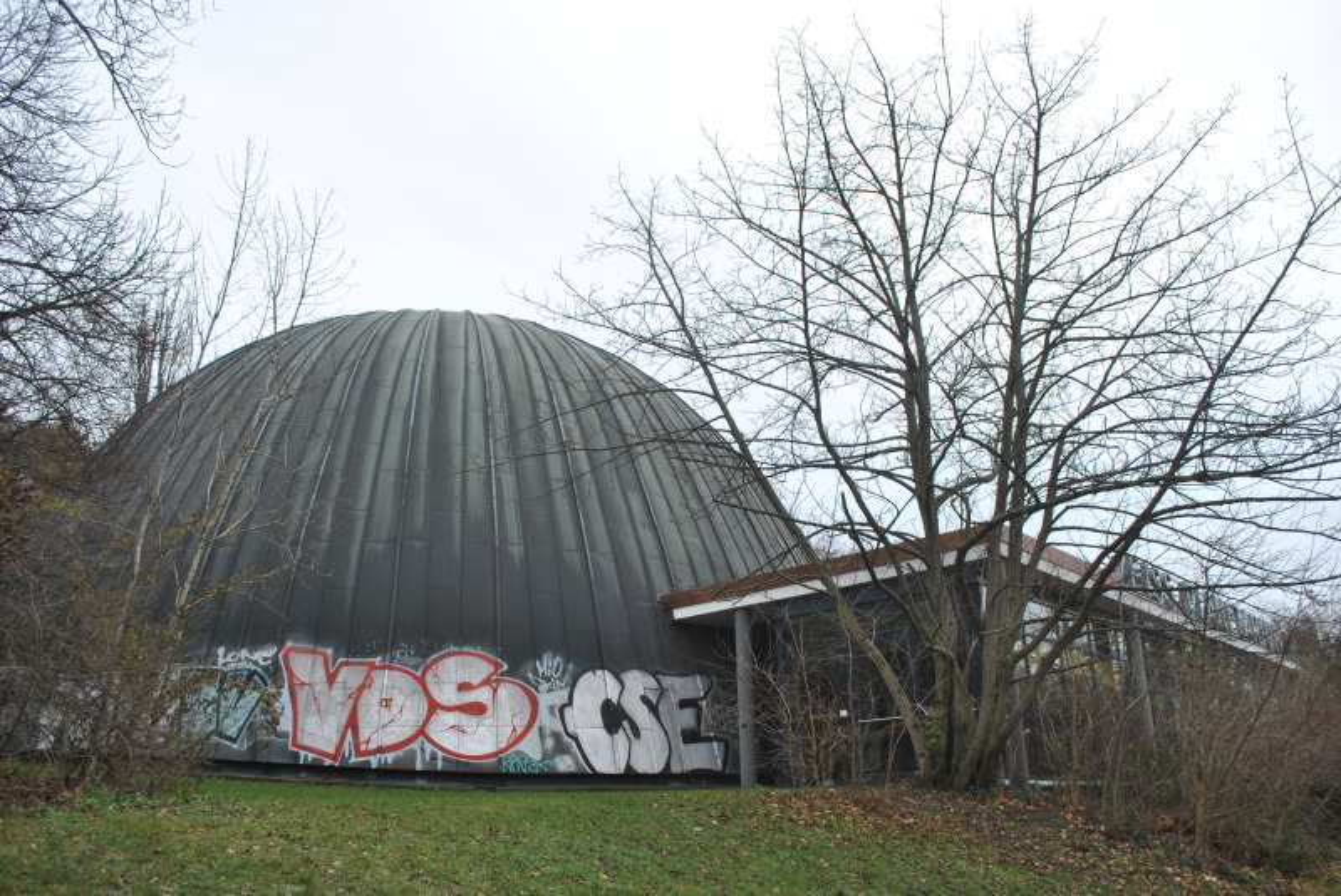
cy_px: 448
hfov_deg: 61.9
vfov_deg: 43.7
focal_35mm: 30
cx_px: 670
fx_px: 1118
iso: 180
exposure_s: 1/125
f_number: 5.6
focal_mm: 20
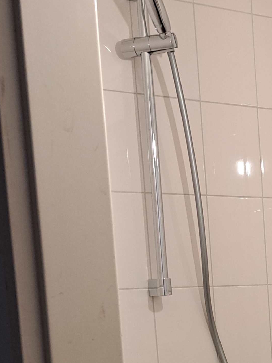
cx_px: 314
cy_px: 401
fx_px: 817
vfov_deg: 23.5
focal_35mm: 78
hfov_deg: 18.1
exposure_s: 1/50
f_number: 1.8
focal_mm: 5.23
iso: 160
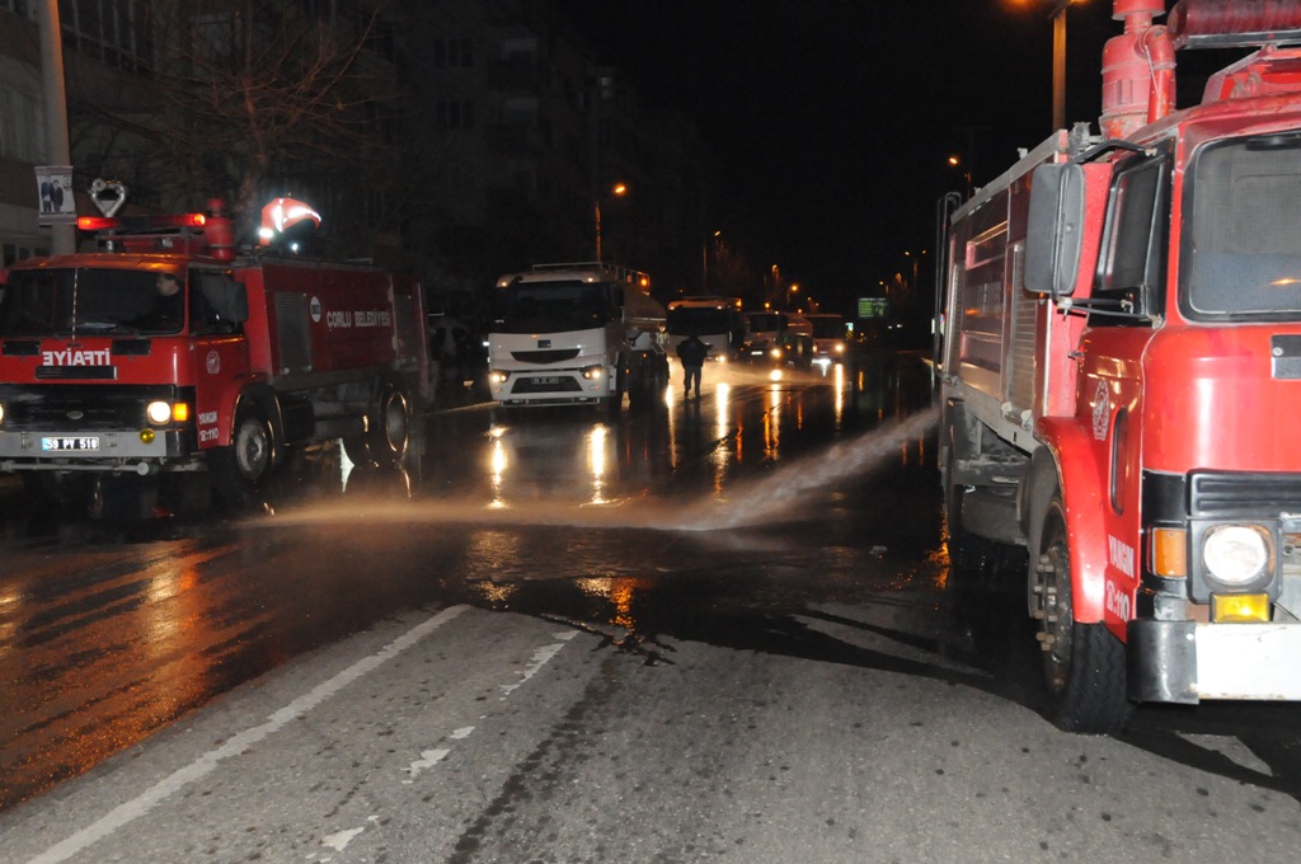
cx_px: 650
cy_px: 432
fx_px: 1408
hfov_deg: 49.6
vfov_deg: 34.1
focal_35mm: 39
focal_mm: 26
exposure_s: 1/160
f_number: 7.1
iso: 3200
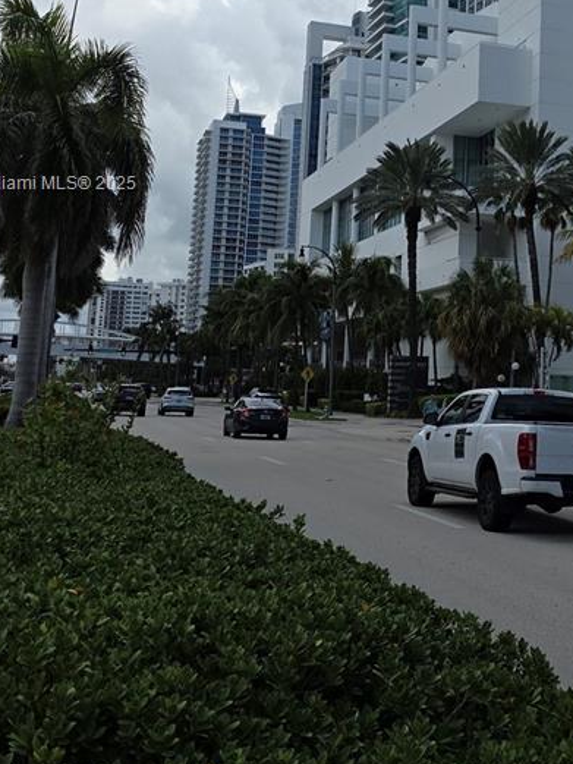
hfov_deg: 26.5
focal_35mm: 53
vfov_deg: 35.3
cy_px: 185
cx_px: 528
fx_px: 1169
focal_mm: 6.3
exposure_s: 1/1314
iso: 12
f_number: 1.7
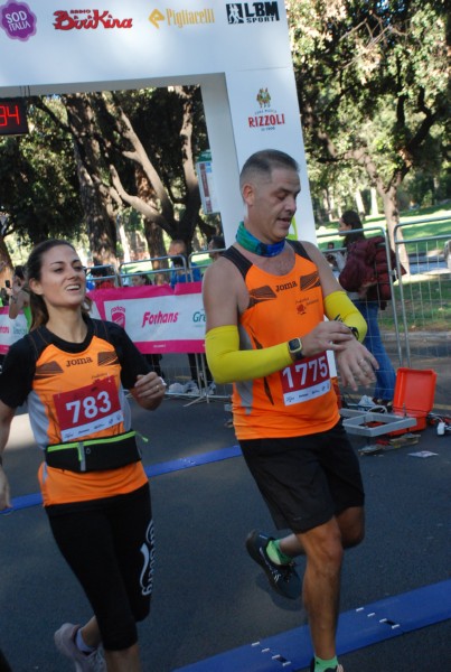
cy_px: 336
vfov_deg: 37.8
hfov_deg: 25.9
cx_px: 226
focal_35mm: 52
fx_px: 981
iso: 1000
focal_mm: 35
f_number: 4.5
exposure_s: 1/500
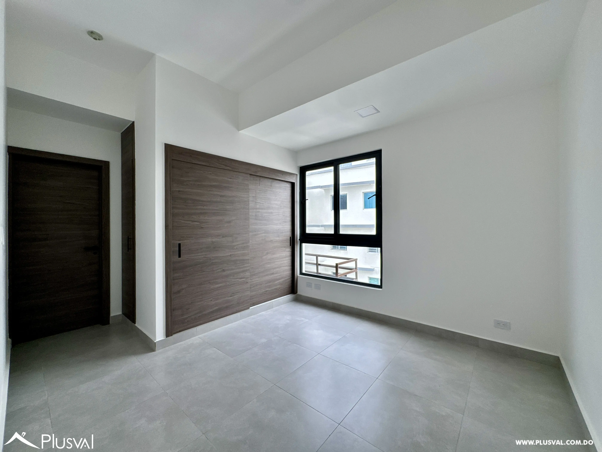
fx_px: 243
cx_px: 301
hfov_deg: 102.1
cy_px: 226
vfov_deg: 85.7
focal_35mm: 14
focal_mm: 2.22
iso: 80
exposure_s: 1/99
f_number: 2.2
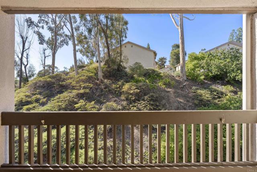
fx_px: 114
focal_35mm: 16
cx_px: 128
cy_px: 86
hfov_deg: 96.7
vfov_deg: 73.9
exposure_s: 1/80
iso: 500
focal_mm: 16
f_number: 8
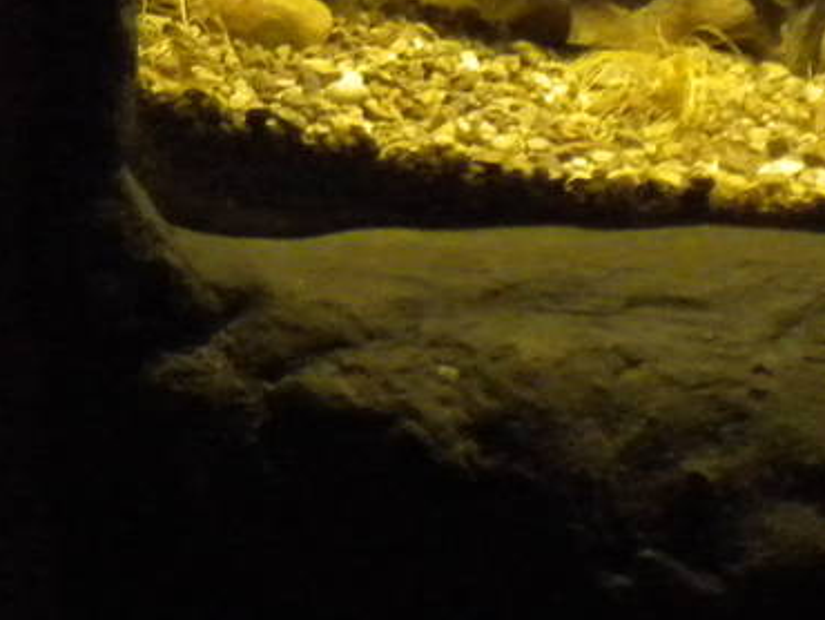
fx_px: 3816
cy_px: -107
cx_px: 245
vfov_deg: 9.2
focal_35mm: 160
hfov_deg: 12.3
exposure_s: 1/31.4
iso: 400
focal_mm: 6.6
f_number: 3.5
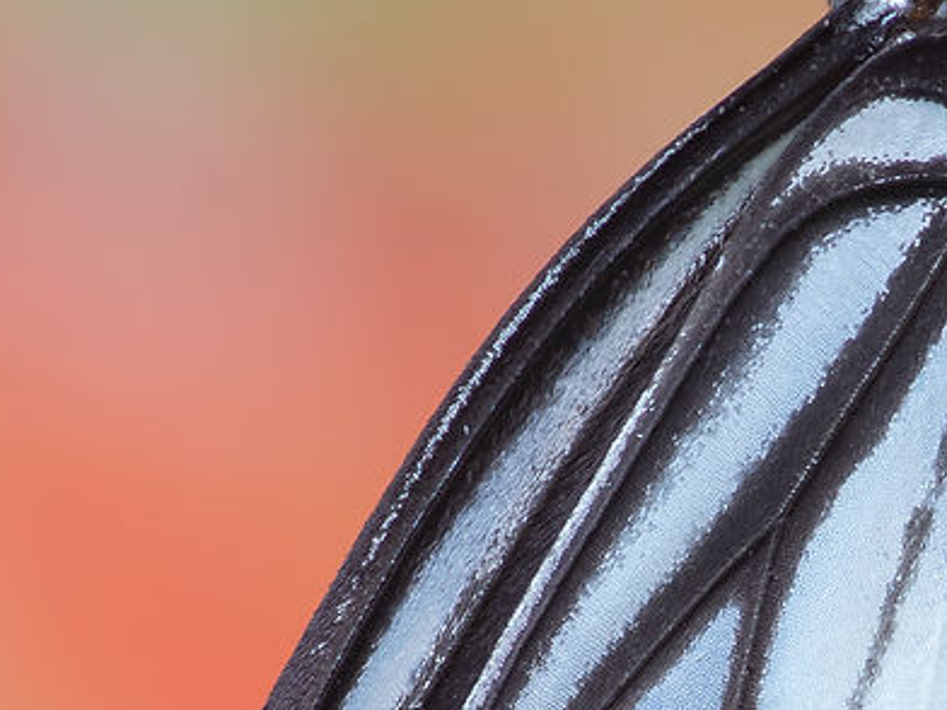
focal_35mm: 883
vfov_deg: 1.7
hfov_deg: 2.2
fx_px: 24156
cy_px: 985
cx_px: 1336
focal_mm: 100
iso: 200
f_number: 9
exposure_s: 1/3.33
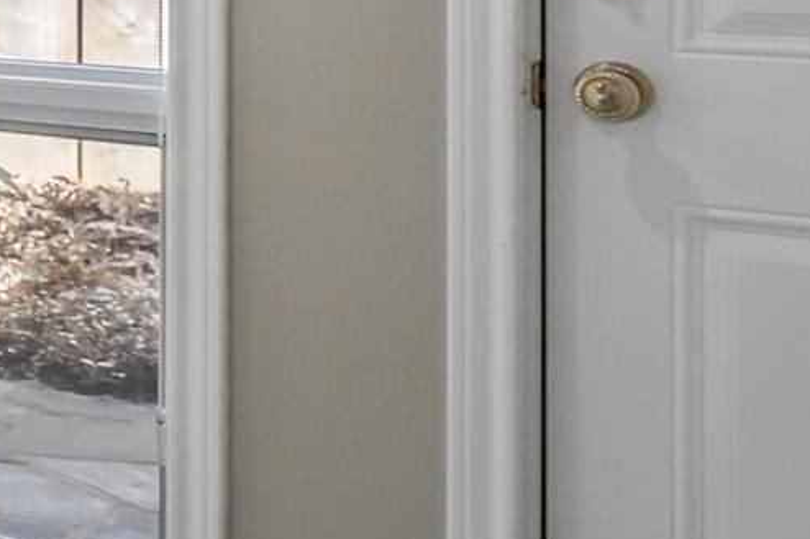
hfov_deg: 15.7
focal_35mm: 81
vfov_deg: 16.2
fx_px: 1822
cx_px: -1038
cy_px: -102
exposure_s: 1/40
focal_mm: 16
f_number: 8
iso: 800
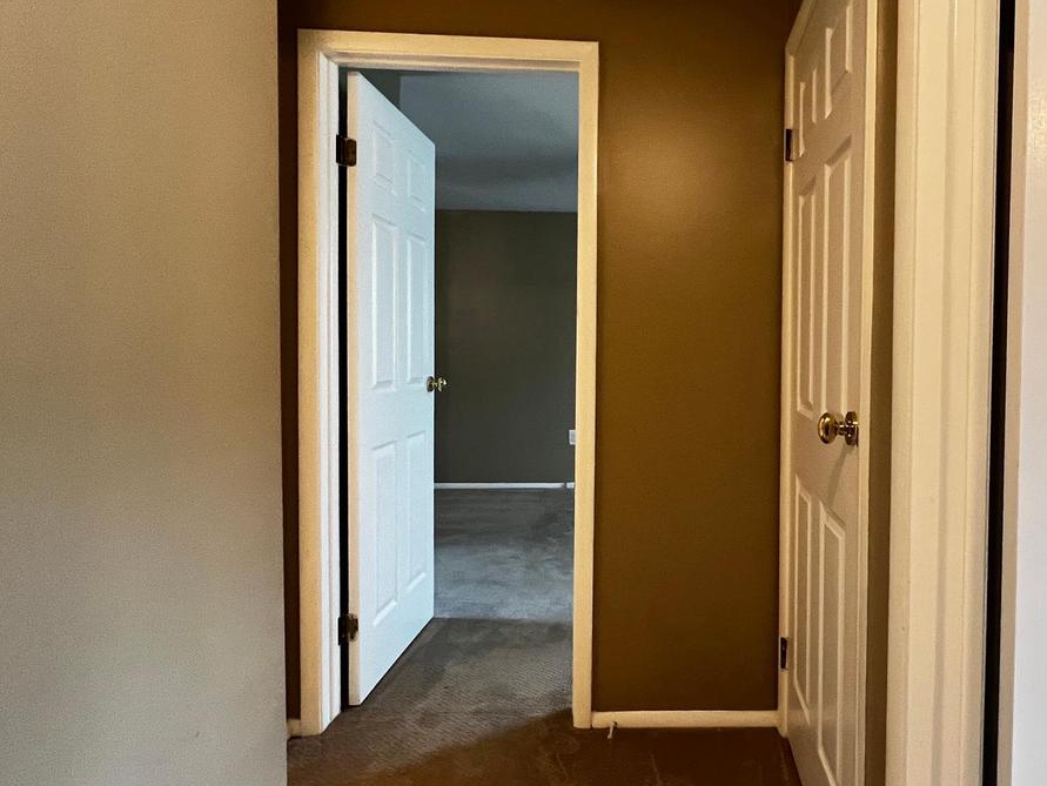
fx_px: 635
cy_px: 378
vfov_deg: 63.5
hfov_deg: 76.0
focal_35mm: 21
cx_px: 714
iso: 400
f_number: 1.8
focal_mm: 1.57
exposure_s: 1/60
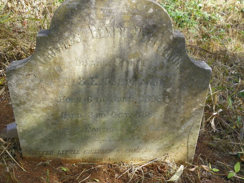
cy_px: 92
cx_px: 122
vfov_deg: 39.7
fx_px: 254
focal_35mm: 36
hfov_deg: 51.4
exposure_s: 1/160
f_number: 3.2
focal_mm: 6.4
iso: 64
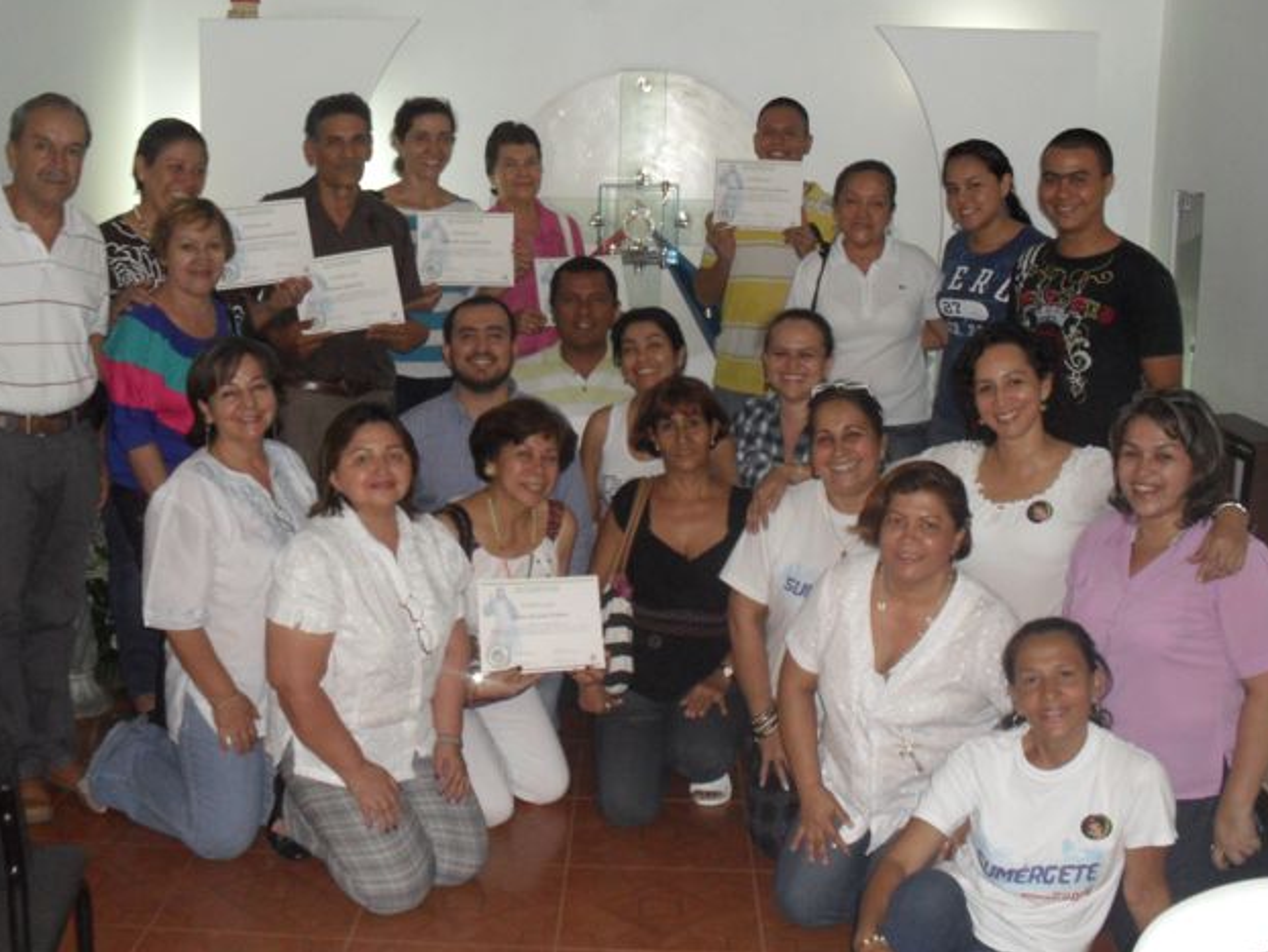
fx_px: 1649
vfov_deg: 32.2
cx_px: 605
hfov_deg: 42.1
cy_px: 459
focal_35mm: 45
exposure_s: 1/45
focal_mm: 6.3
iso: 240
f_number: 3.2
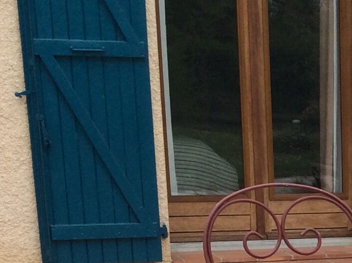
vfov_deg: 11.6
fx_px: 1198
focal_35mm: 118
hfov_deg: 15.9
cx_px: 460
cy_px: 469
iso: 32
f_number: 2.4
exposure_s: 1/635
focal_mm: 3.3
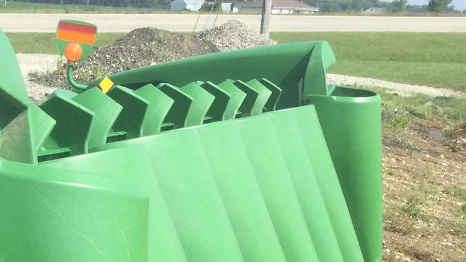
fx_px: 1186
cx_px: -79
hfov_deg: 20.9
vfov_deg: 11.9
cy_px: 428
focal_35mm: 96
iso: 25
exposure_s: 1/916
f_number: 2.4
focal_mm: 3.3
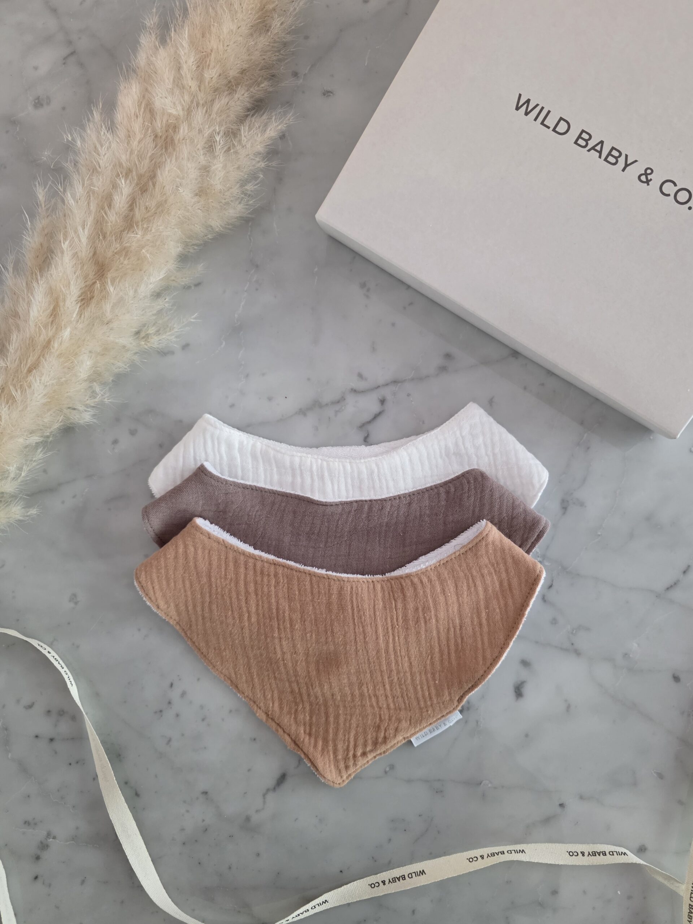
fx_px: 614
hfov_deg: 58.9
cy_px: 462
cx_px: 346
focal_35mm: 23
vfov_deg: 73.9
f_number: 1.7
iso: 640
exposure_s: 1/101
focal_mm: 6.3
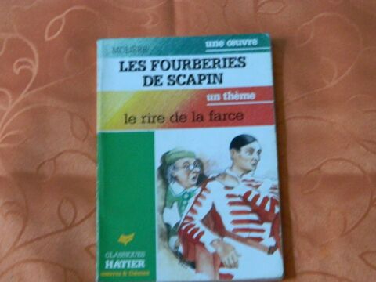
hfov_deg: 23.3
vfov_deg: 17.6
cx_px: 188
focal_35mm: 84
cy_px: 141
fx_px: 912
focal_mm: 15.1
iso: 800
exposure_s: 1/3
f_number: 4.2
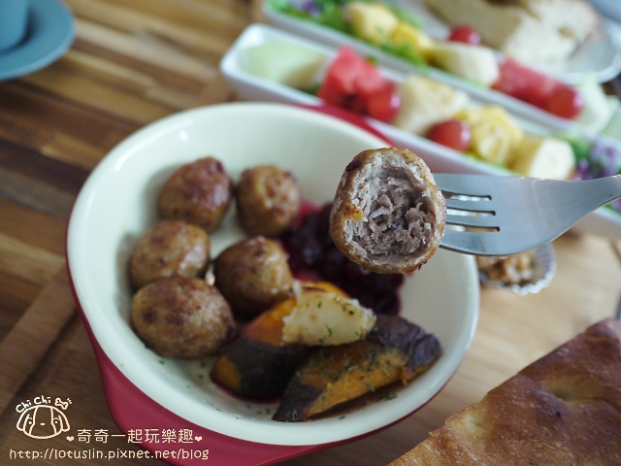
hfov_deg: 63.4
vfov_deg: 49.7
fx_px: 502
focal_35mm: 28
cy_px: 233
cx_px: 310
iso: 320
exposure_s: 1/60
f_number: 2.5
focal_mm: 14
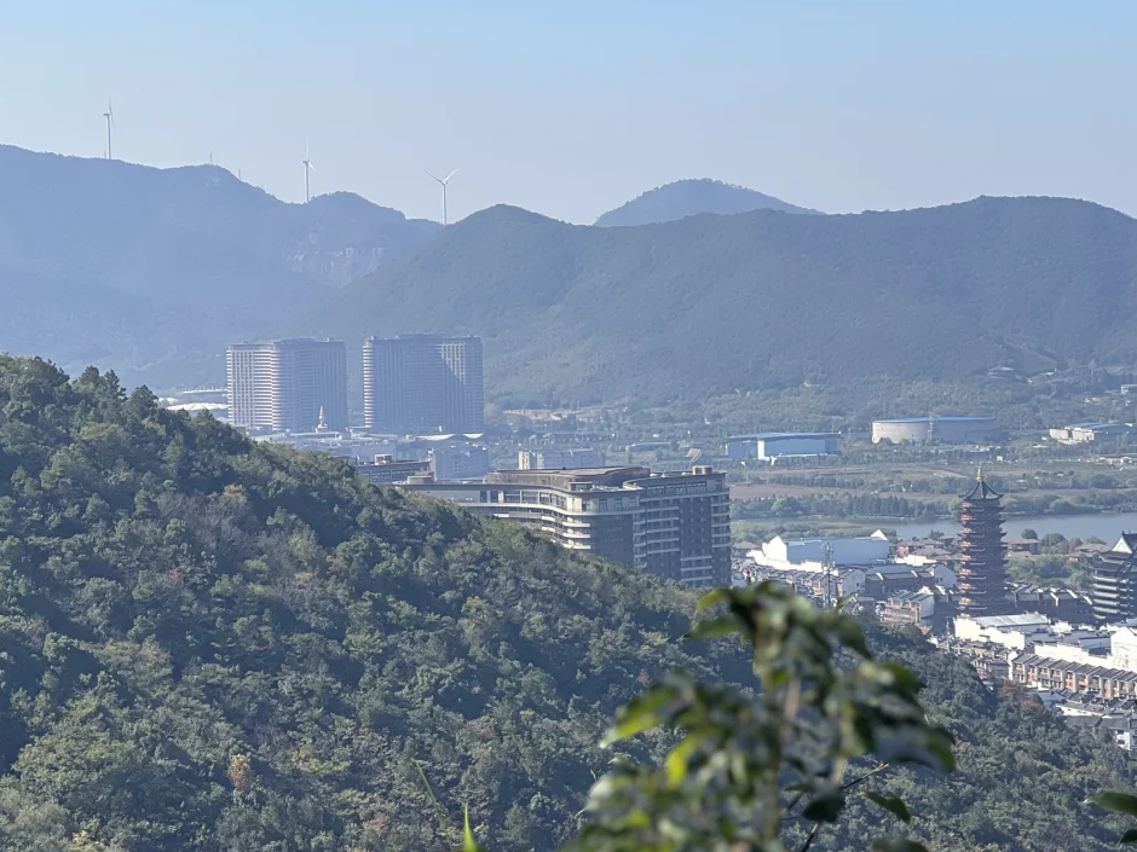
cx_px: 529
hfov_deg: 16.7
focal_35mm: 118
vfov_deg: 12.6
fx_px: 3876
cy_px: 446
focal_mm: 9
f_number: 2.8
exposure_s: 1/686
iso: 32
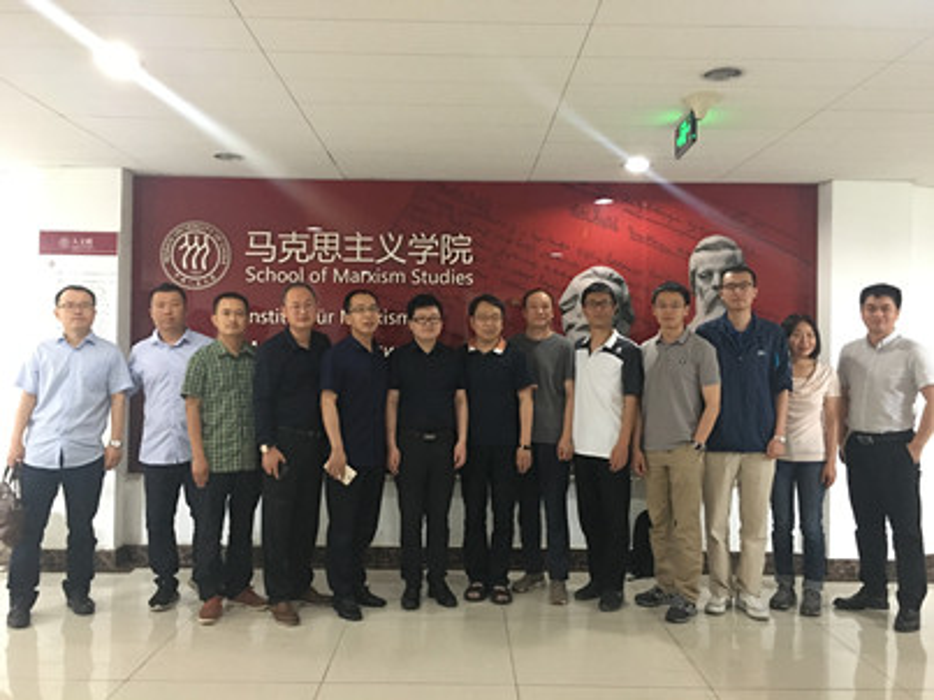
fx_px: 782
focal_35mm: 29
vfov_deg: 48.2
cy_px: 350
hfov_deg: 61.7
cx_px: 467
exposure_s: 1/8
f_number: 2.2
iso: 160
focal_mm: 4.15
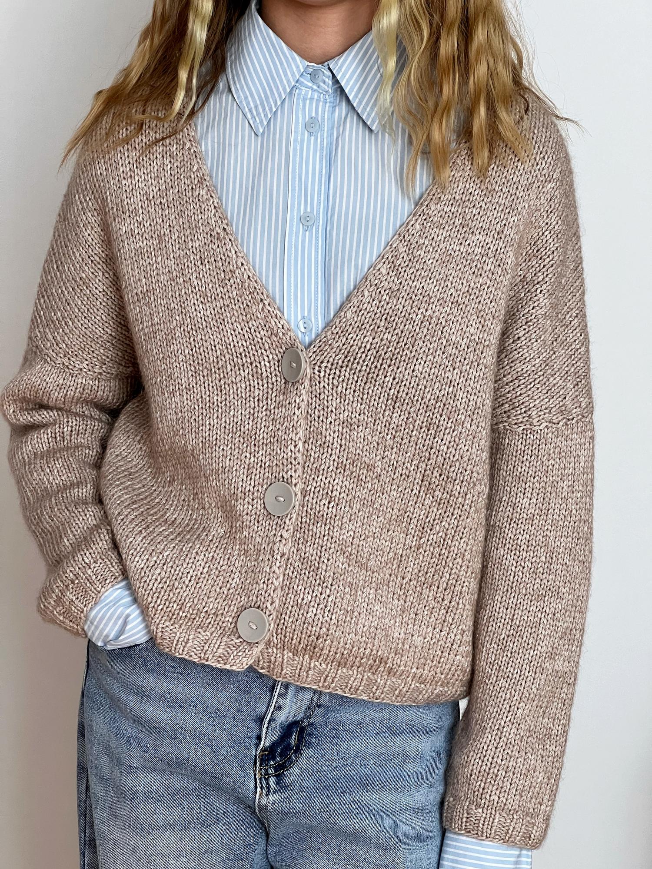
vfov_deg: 25.3
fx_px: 1934
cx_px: 326
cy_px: 434
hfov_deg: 19.1
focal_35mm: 77
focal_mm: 9
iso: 200
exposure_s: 1/99
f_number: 2.8
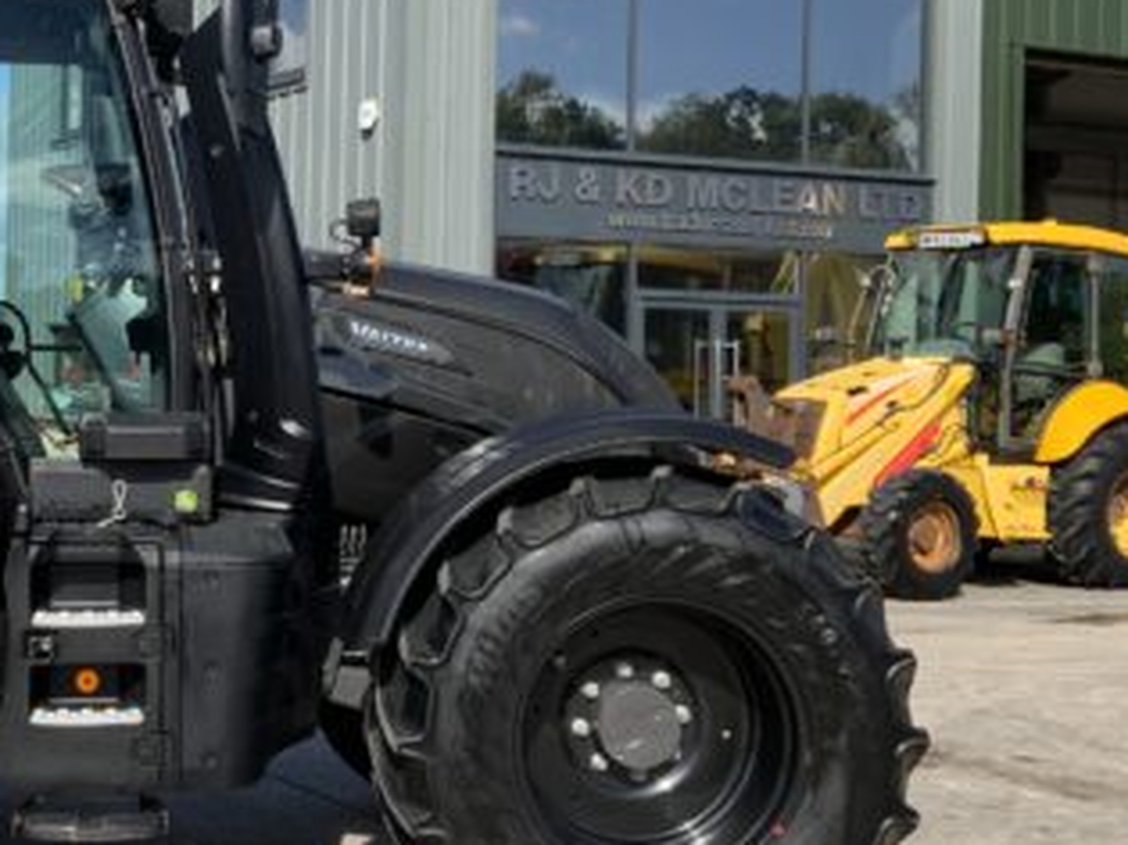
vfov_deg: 24.7
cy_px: 322
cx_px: 197
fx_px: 1922
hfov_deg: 31.7
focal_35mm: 59
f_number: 1.8
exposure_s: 1/1675
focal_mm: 3
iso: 16
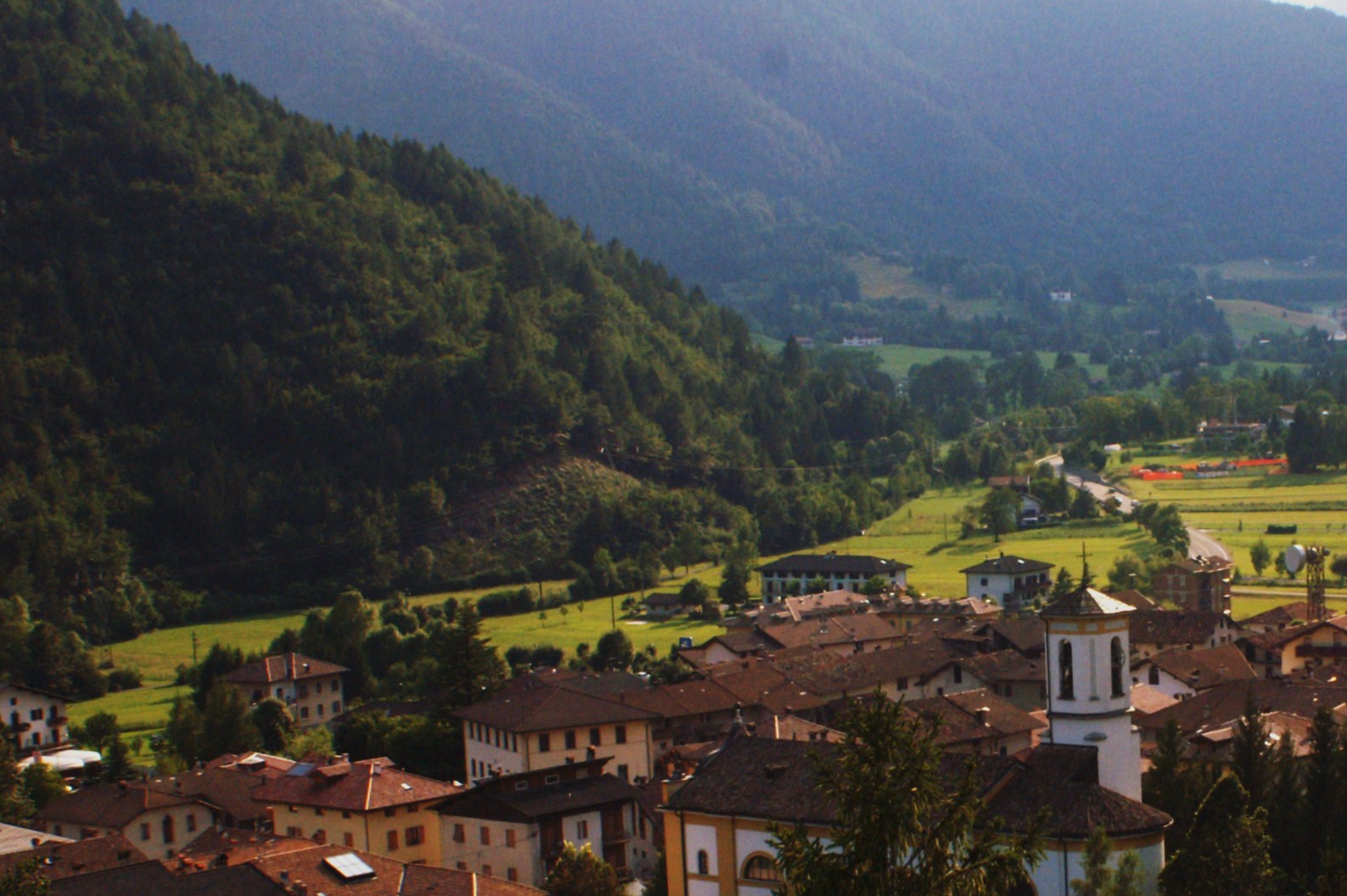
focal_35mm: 80
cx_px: 1071
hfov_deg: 25.0
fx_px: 2991
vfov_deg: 16.9
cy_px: 706
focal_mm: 28
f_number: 14
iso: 1600
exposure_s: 1/160
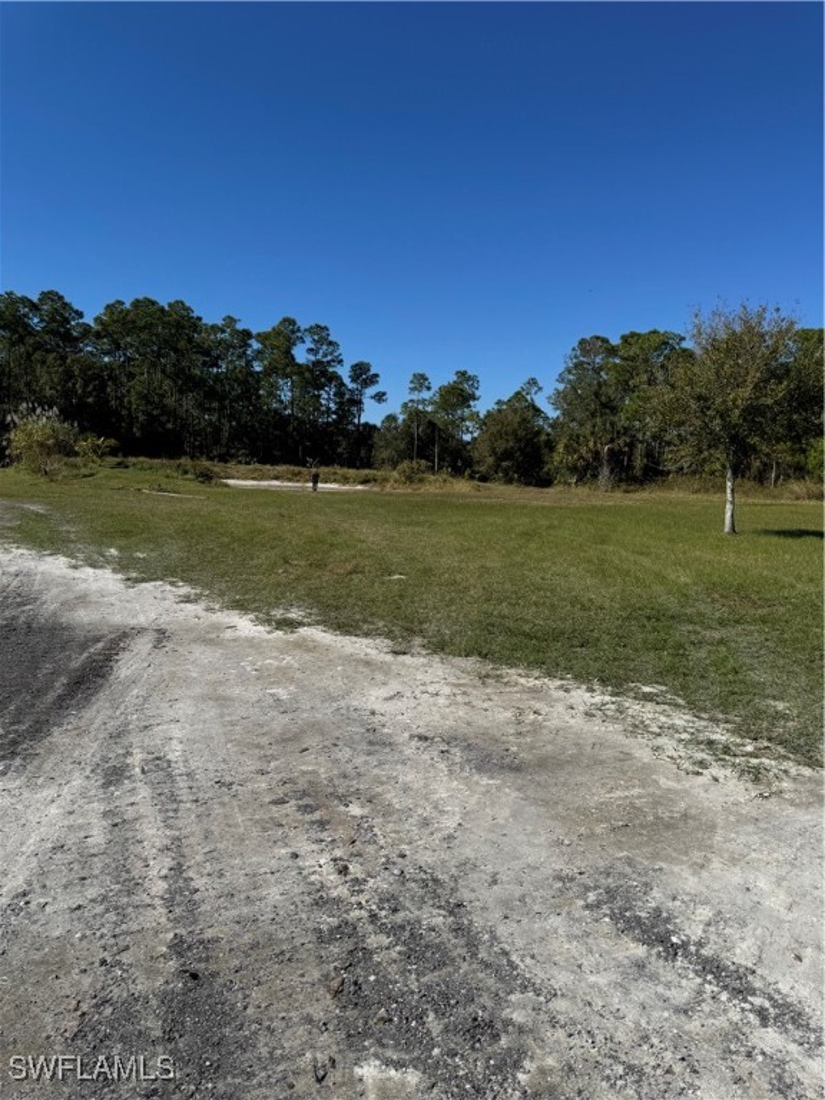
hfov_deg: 56.8
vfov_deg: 71.6
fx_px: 763
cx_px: 412
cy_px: 550
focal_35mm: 24
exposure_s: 1/7937
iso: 80
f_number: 1.78
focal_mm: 6.76
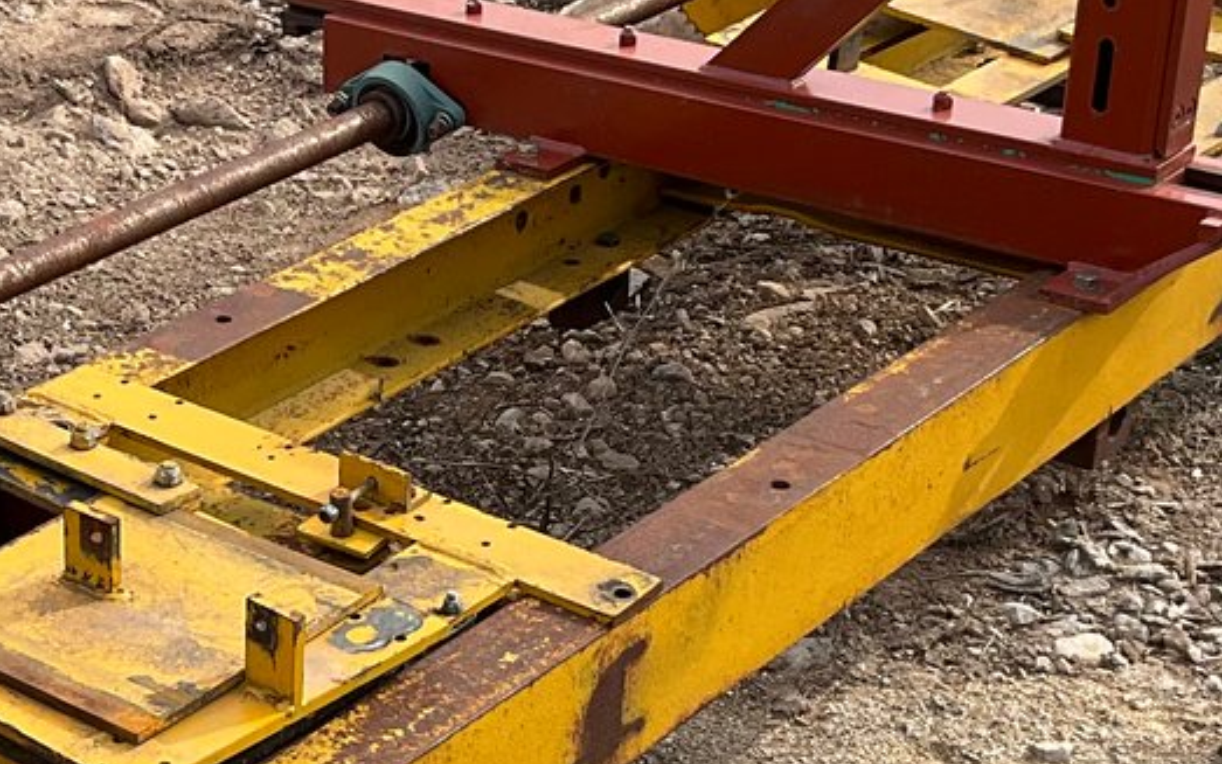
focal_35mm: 89
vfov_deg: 14.6
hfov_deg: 22.9
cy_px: 611
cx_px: 225
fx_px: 2964
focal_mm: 3
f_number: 1.8
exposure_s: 1/898
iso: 25
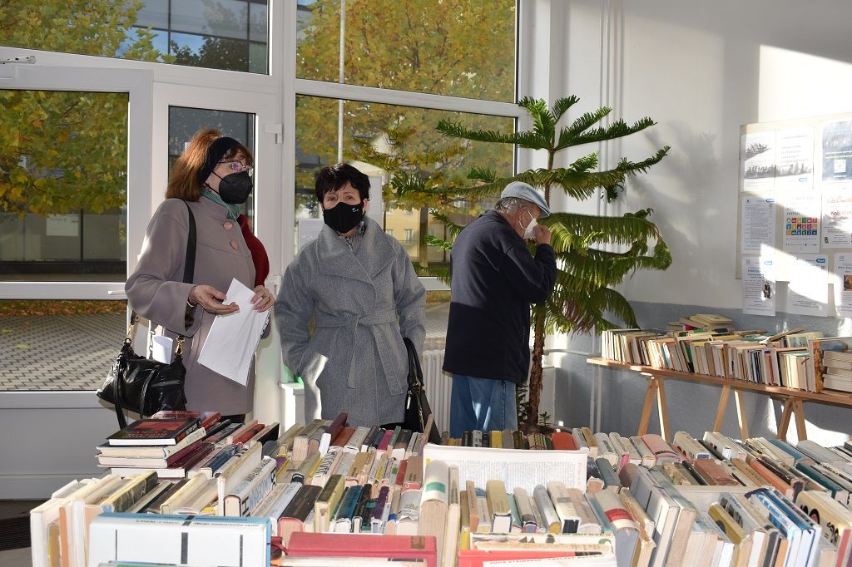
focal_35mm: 38
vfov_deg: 35.5
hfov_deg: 51.3
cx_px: 426
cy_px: 284
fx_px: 887
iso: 100
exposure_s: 1/125
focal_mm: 25
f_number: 5.6
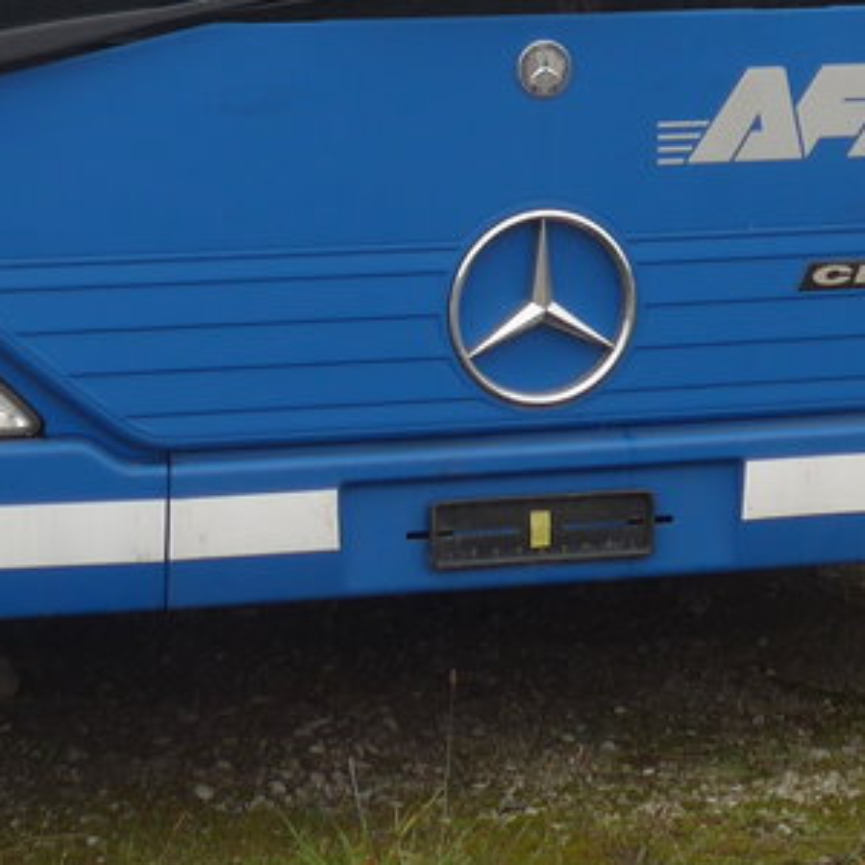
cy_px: -409
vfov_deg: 9.8
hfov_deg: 10.1
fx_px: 4891
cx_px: 430
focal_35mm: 173
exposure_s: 1/160
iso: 80
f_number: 3.2
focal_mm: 10.1
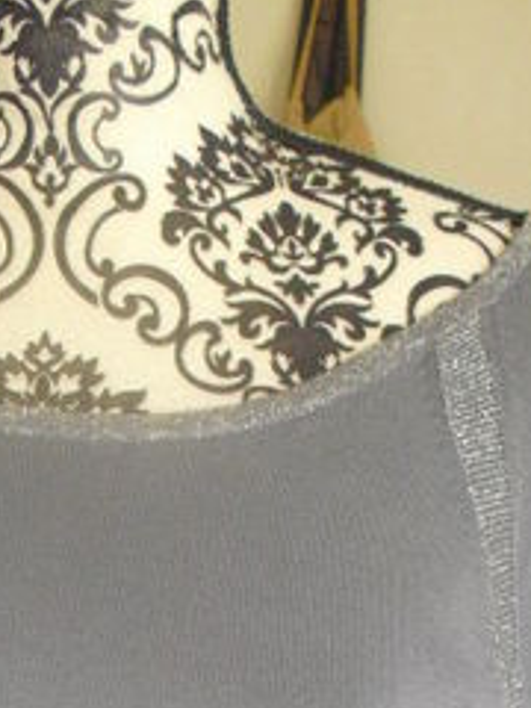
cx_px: 106
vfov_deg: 20.3
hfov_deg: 16.3
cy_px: 858
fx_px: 1841
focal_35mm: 90
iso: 800
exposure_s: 1/30
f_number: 3.1
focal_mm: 6.3
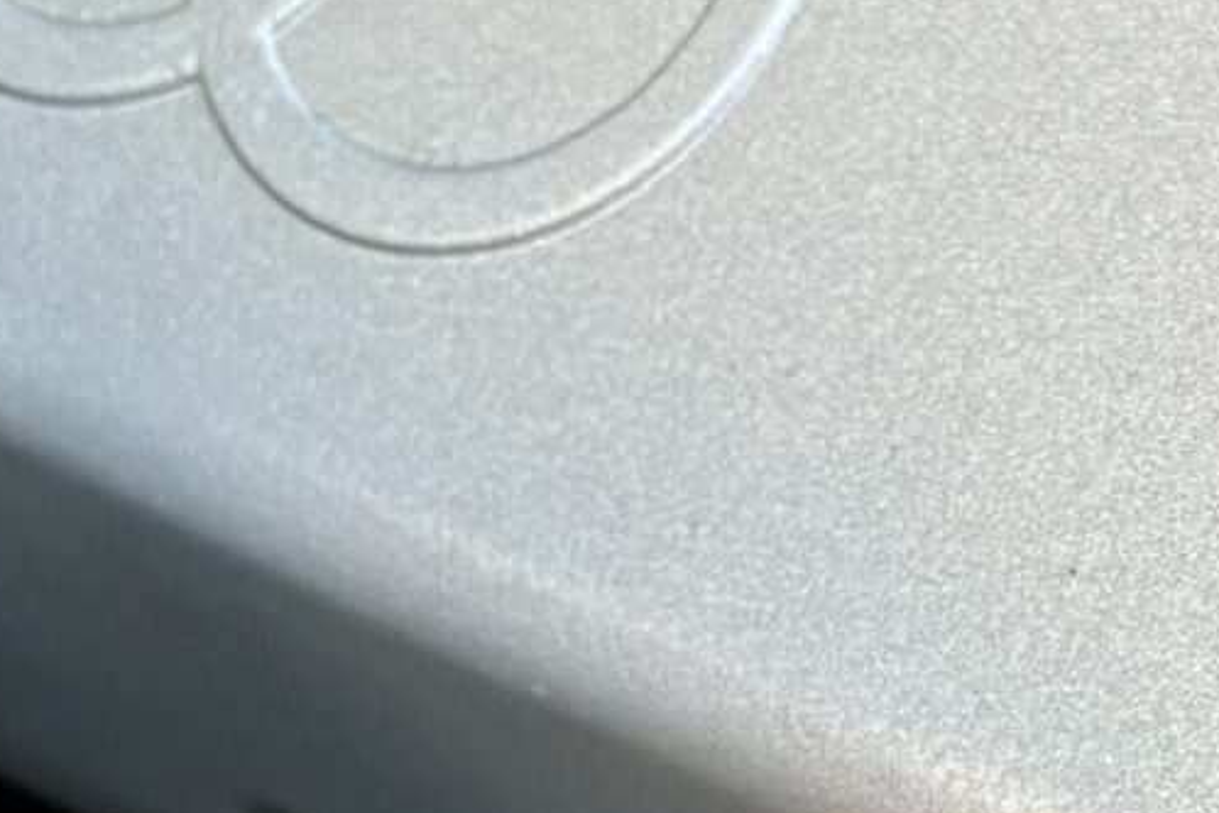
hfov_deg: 13.8
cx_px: 1843
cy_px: 1043
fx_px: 4706
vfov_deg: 9.7
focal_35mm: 139
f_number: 1.6
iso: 64
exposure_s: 1/121
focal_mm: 5.96
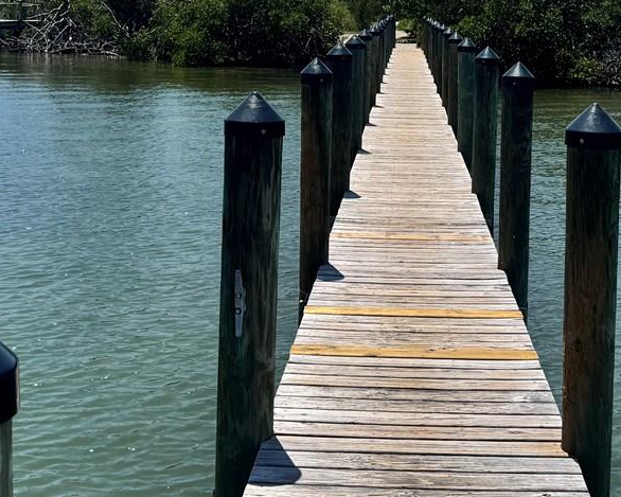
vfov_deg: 23.5
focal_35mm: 64
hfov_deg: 29.5
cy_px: 89
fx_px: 1176
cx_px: 385
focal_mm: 6.76
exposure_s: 1/7092
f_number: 1.78
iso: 80
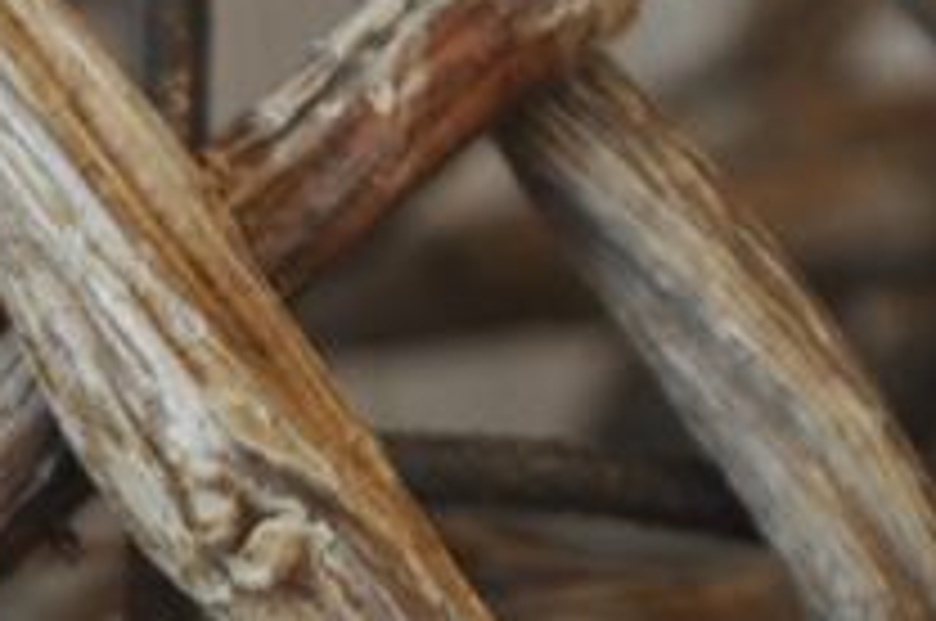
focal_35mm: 300
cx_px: -850
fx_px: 7788
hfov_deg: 6.7
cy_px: 844
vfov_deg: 4.5
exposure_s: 1/60
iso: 500
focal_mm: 52
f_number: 5.6
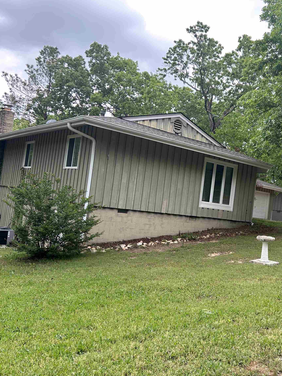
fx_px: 380
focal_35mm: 35
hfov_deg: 39.9
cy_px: 188
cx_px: 199
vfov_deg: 52.6
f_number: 1.5
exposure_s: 1/413
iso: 50
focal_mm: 5.7
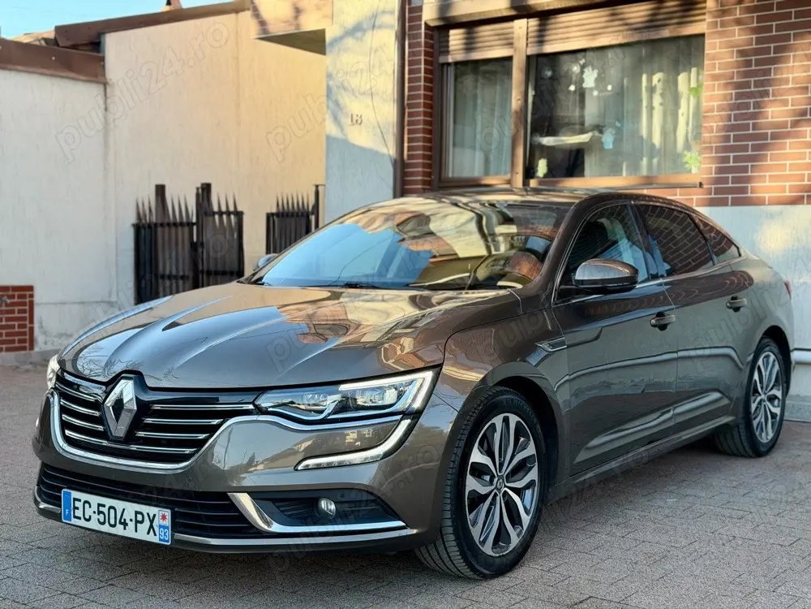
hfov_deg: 39.7
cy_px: 304
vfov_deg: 30.3
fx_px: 1125
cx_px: 406
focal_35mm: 48
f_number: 1.78
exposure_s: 1/490
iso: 80
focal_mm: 6.76
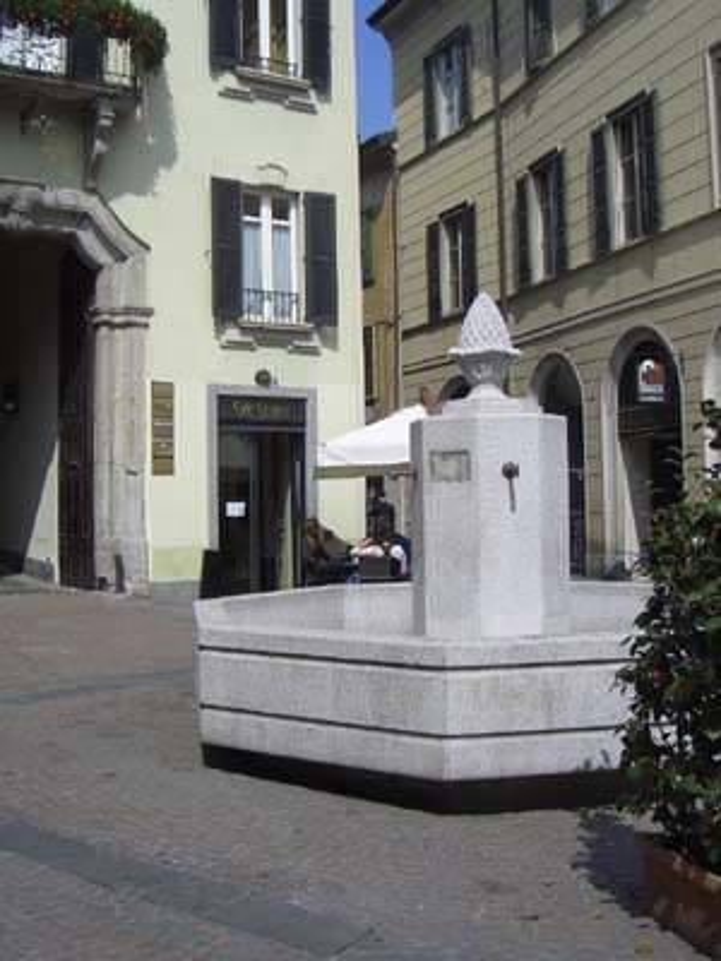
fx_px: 1083
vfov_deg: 47.9
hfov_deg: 36.8
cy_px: 480
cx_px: 360
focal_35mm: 39
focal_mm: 8
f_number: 4.8
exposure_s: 1/640
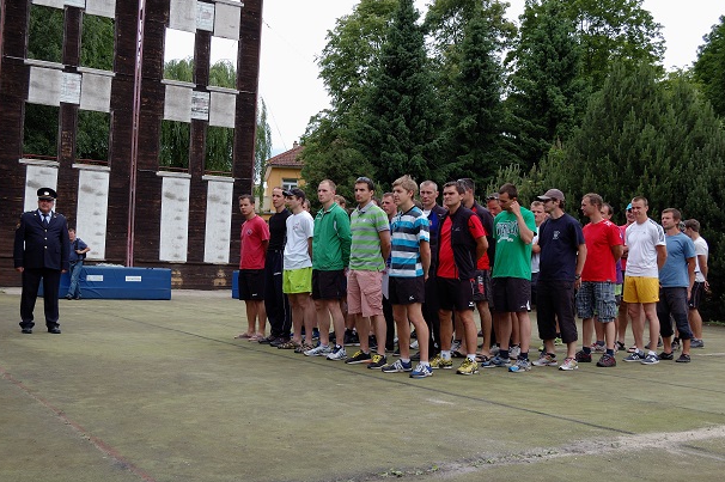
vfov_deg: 35.0
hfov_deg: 50.7
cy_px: 251
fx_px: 765
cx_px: 353
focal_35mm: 38
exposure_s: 1/320
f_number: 6.3
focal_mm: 24
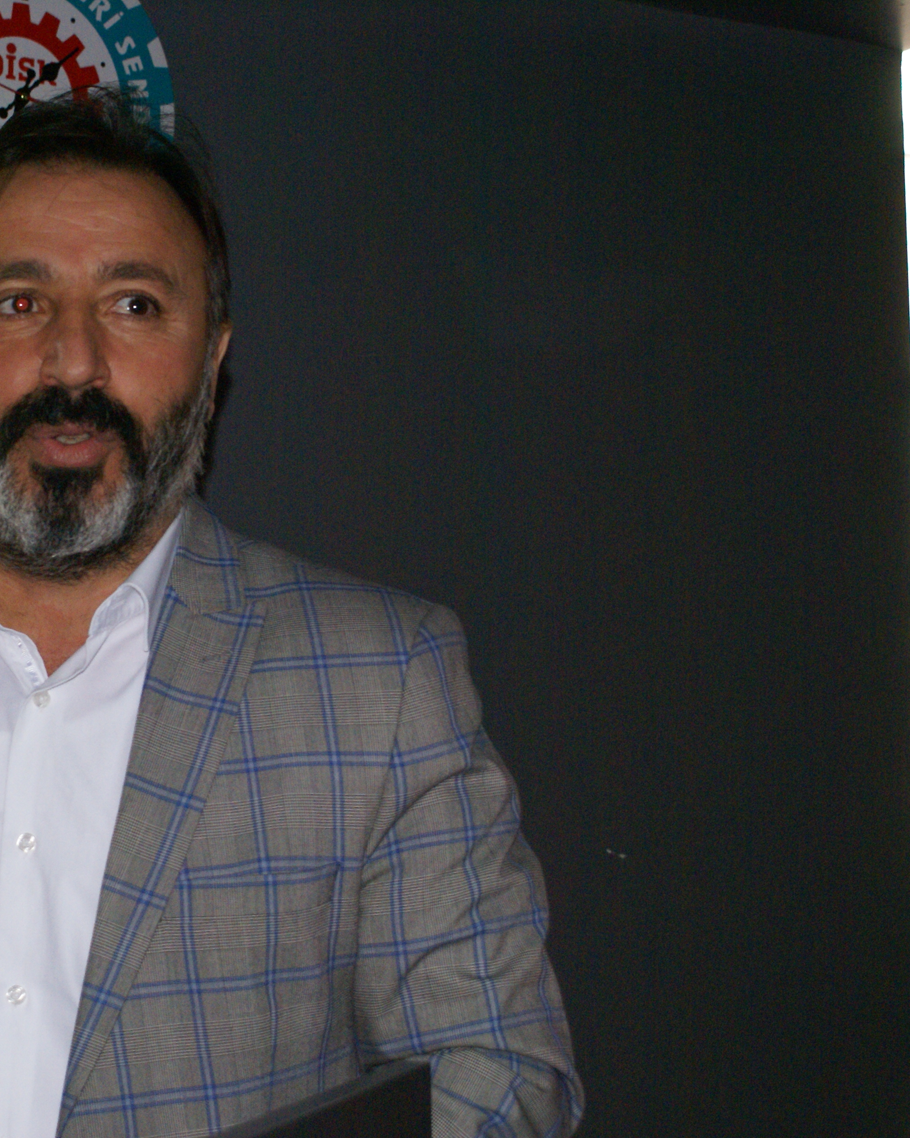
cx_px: 113
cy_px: 569
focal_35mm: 75
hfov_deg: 20.2
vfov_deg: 25.5
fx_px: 2516
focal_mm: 35
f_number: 5.6
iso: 400
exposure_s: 1/60
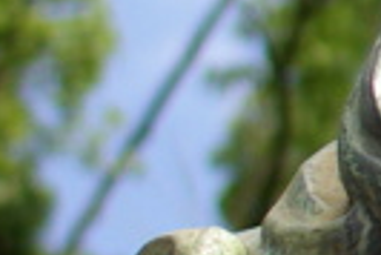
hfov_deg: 5.7
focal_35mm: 347
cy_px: 56
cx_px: 1000
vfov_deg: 4.0
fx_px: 3676
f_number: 2
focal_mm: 30
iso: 200
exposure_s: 1/4000
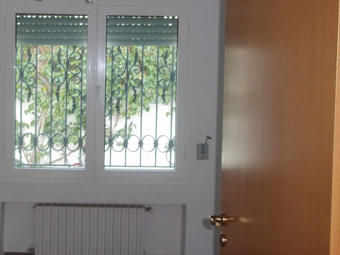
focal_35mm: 55
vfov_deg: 26.5
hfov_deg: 34.4
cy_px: 98
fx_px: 540
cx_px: 96
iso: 160
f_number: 3.1
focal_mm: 6.5
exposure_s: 1/30
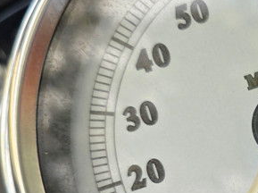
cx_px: 326
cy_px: 206
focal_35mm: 85
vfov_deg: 16.8
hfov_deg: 21.1
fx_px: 633
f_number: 1.7
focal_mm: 6.3
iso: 40
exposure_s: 1/370
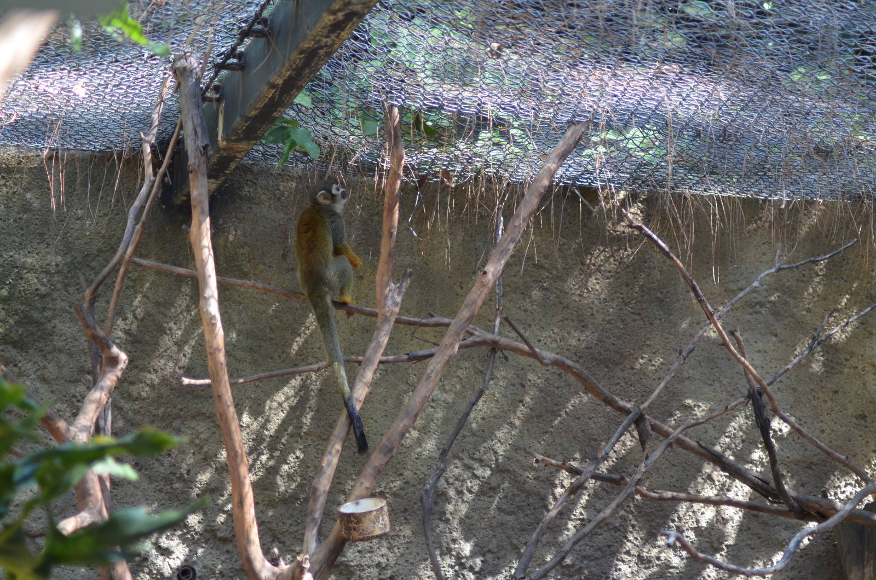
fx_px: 2550
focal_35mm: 105
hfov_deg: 19.5
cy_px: 290
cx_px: 438
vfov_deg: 13.0
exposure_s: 1/250
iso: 640
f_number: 4
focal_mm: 70
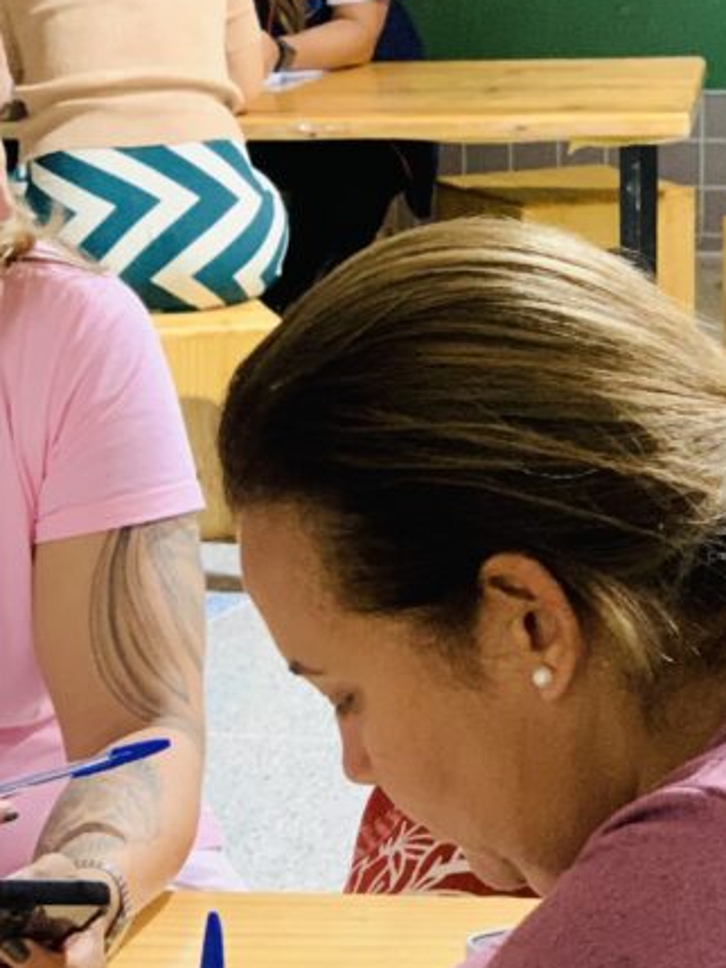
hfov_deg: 12.0
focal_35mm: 124
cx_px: 395
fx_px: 3466
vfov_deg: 15.8
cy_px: 259
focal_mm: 6
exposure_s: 1/40
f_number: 2.4
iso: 500
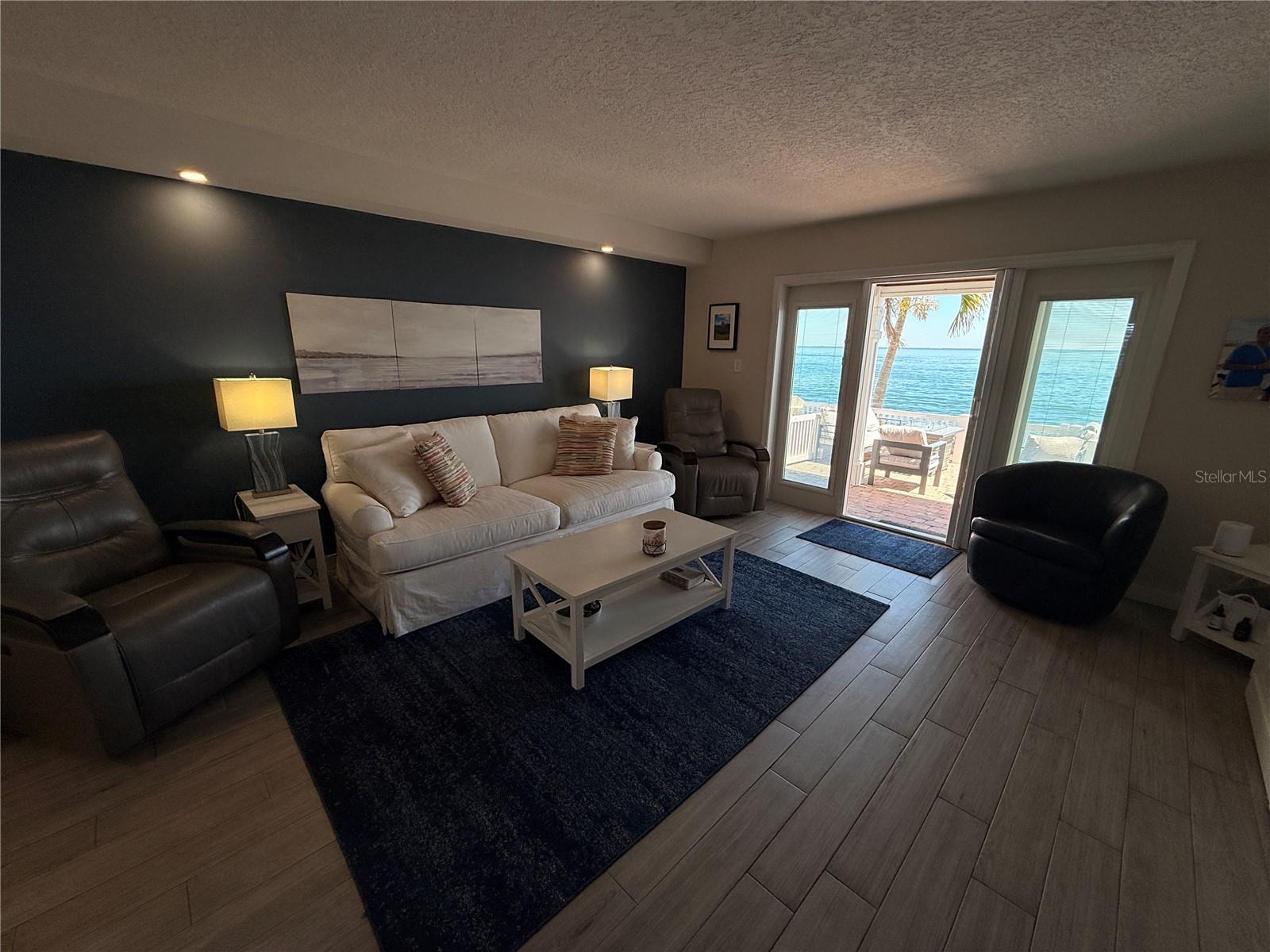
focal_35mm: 14
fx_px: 514
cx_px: 635
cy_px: 476
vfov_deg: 85.7
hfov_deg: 102.1
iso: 64
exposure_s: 1/363
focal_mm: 2.22
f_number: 2.2
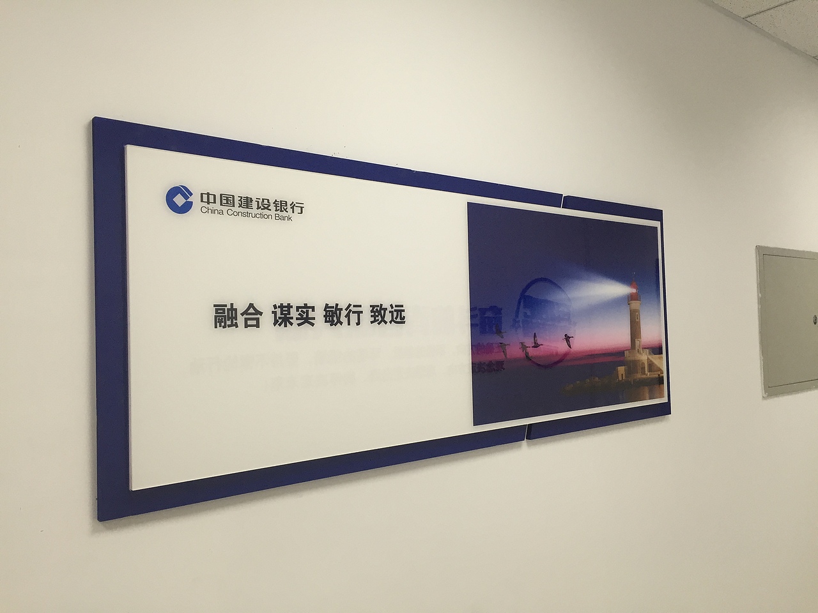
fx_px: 685
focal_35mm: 29
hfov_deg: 61.7
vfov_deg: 48.2
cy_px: 306
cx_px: 409
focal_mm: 4.15
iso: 40
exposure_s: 1/33
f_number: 2.2
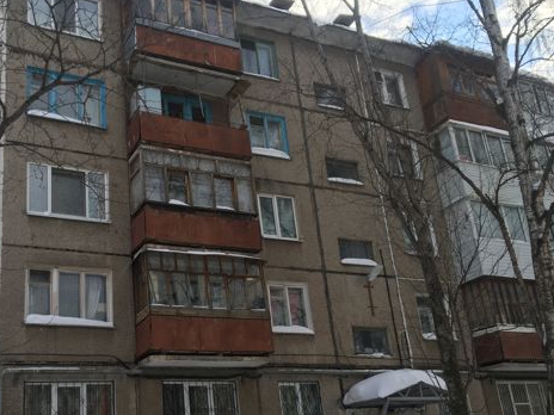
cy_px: 274
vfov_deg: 35.6
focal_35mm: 40
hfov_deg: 46.2
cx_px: 193
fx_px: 640
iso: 25
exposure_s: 1/754
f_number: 2.2
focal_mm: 4.15
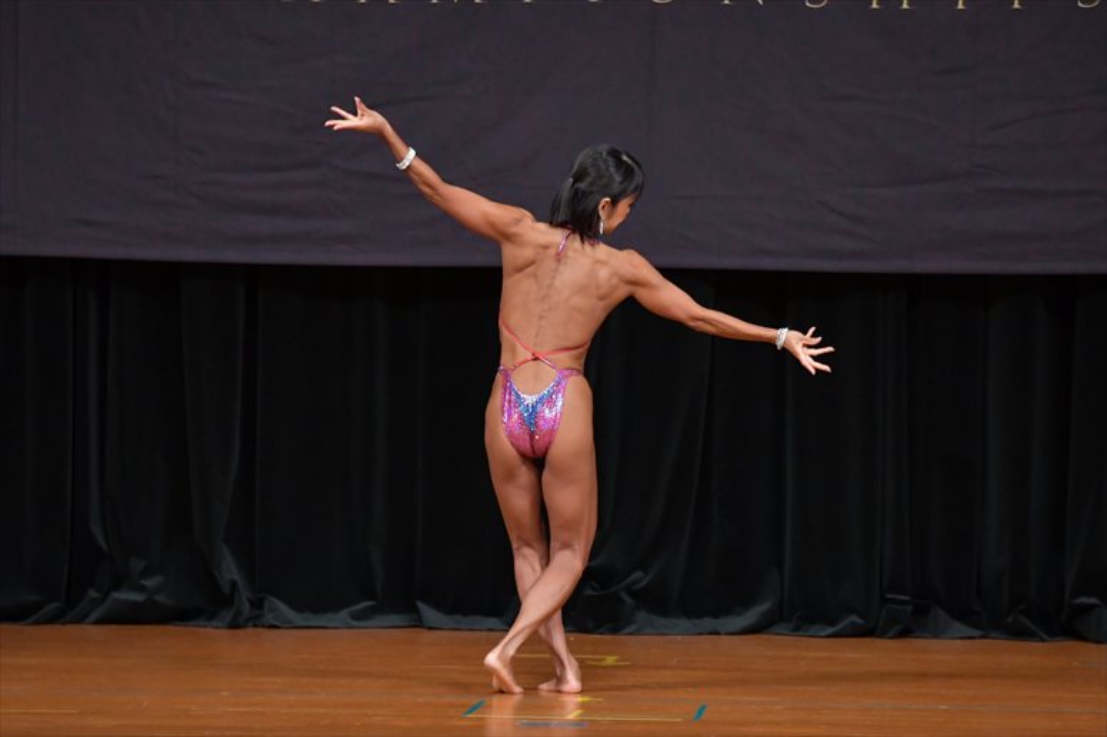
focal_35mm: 285
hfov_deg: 7.2
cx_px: 554
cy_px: 368
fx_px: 8760
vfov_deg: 4.8
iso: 4000
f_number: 5.6
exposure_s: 1/400
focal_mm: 190
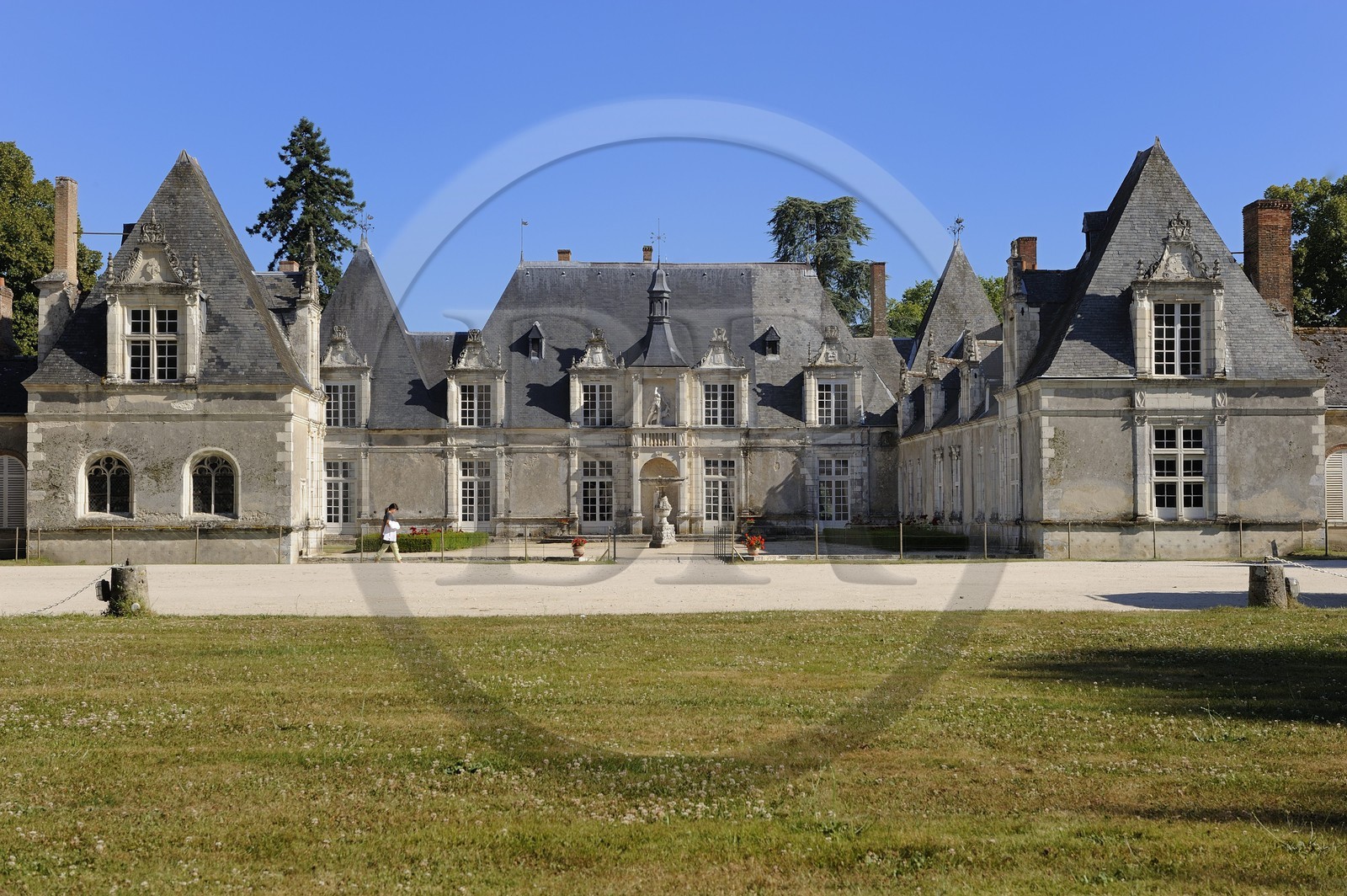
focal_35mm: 56
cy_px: 448
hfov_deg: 35.7
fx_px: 2094
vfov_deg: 24.2
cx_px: 674
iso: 200
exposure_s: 1/160
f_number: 14
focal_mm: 56
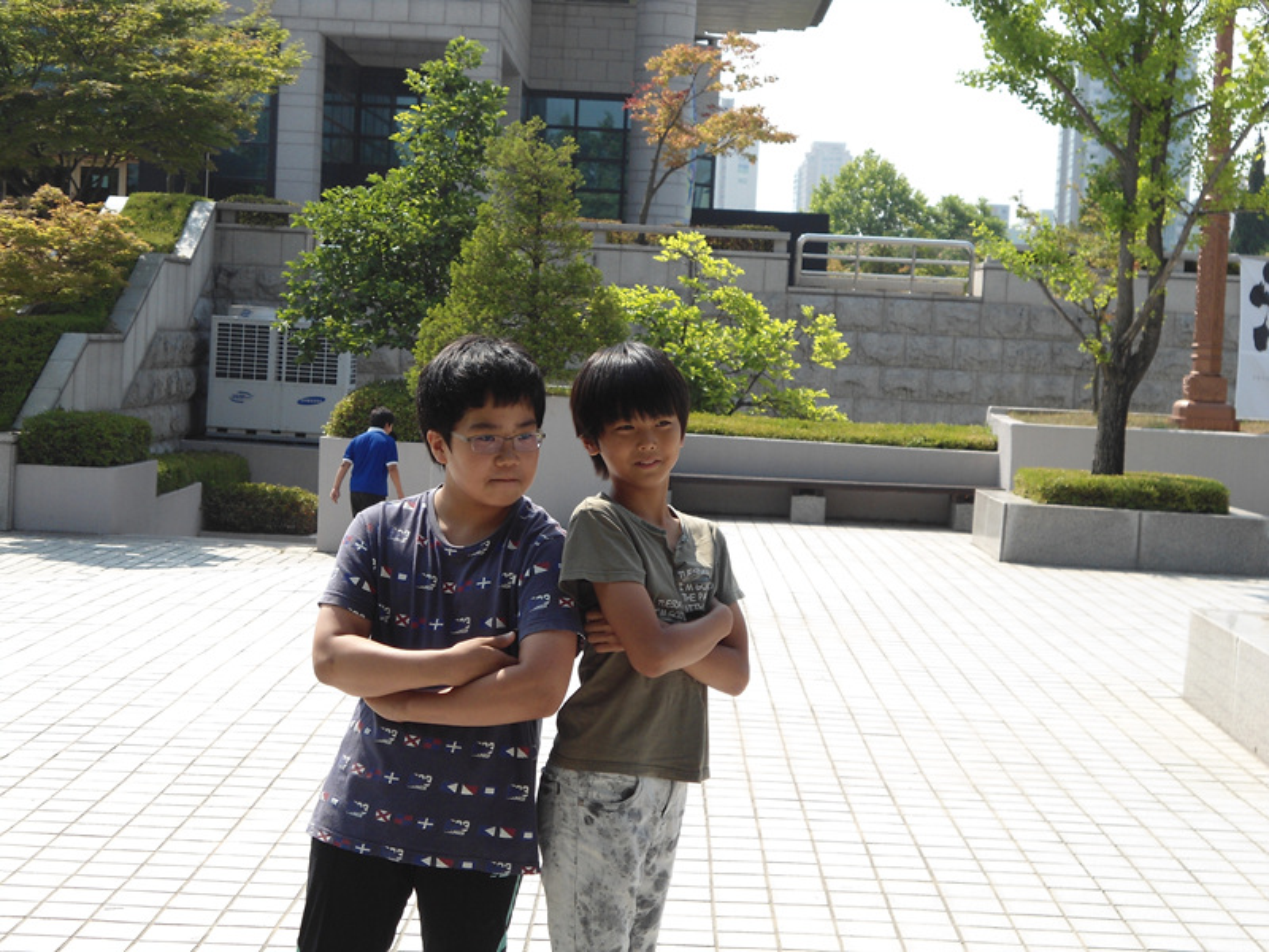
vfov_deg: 23.3
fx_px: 2310
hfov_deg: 30.7
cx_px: 634
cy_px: 476
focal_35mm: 63
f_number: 4.2
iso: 80
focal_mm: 11.2
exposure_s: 1/400
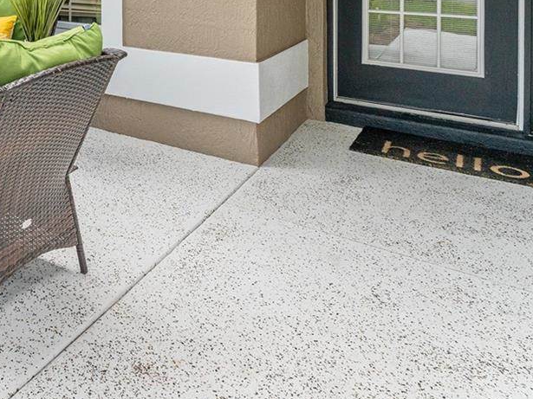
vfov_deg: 33.9
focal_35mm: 36
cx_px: -7
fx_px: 562
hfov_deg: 43.2
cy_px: -42
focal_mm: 14.6
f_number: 8
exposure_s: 1/640
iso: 500
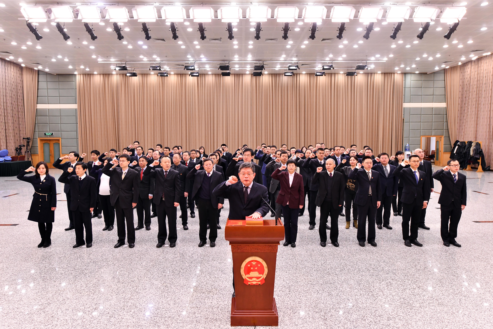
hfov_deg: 73.7
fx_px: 329
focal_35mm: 24
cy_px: 164
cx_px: 246
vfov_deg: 53.1
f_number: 7.1
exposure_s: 1/100
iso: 2000
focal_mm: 24
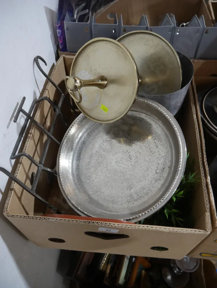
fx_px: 234
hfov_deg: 49.8
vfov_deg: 63.4
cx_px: 108
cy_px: 144
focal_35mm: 28
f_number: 4
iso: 1250
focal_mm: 14
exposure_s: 1/60
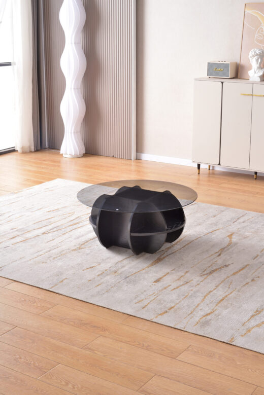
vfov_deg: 36.2
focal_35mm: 55
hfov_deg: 24.6
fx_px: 604
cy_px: 198
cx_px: 132
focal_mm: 55
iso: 200
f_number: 11
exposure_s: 1/80
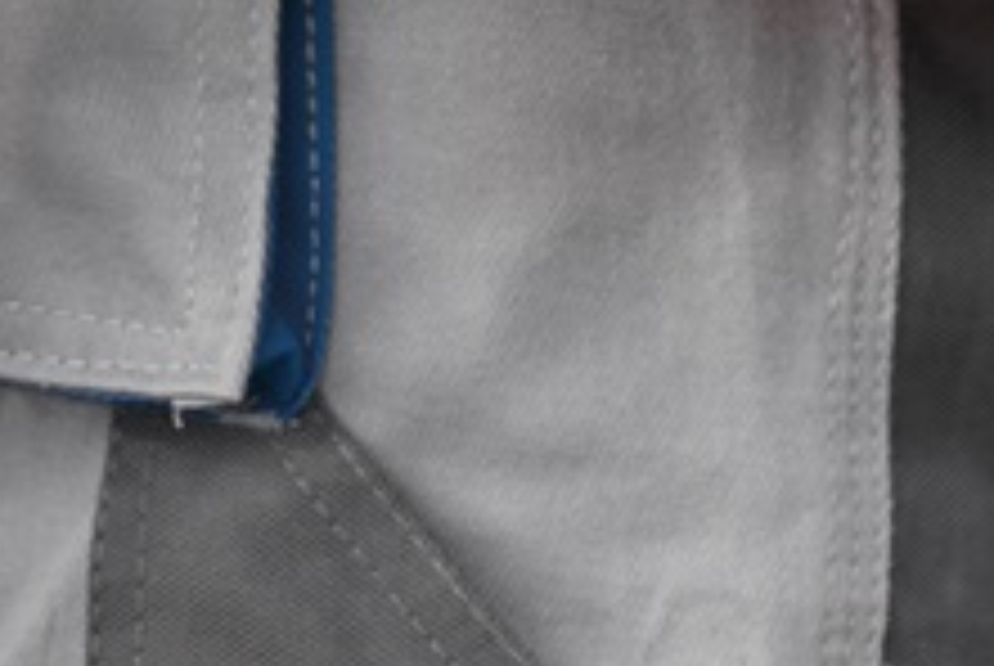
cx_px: 2042
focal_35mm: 508
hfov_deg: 4.0
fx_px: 14045
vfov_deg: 2.7
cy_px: -1143
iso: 125
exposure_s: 1/200
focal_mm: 75
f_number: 3.5
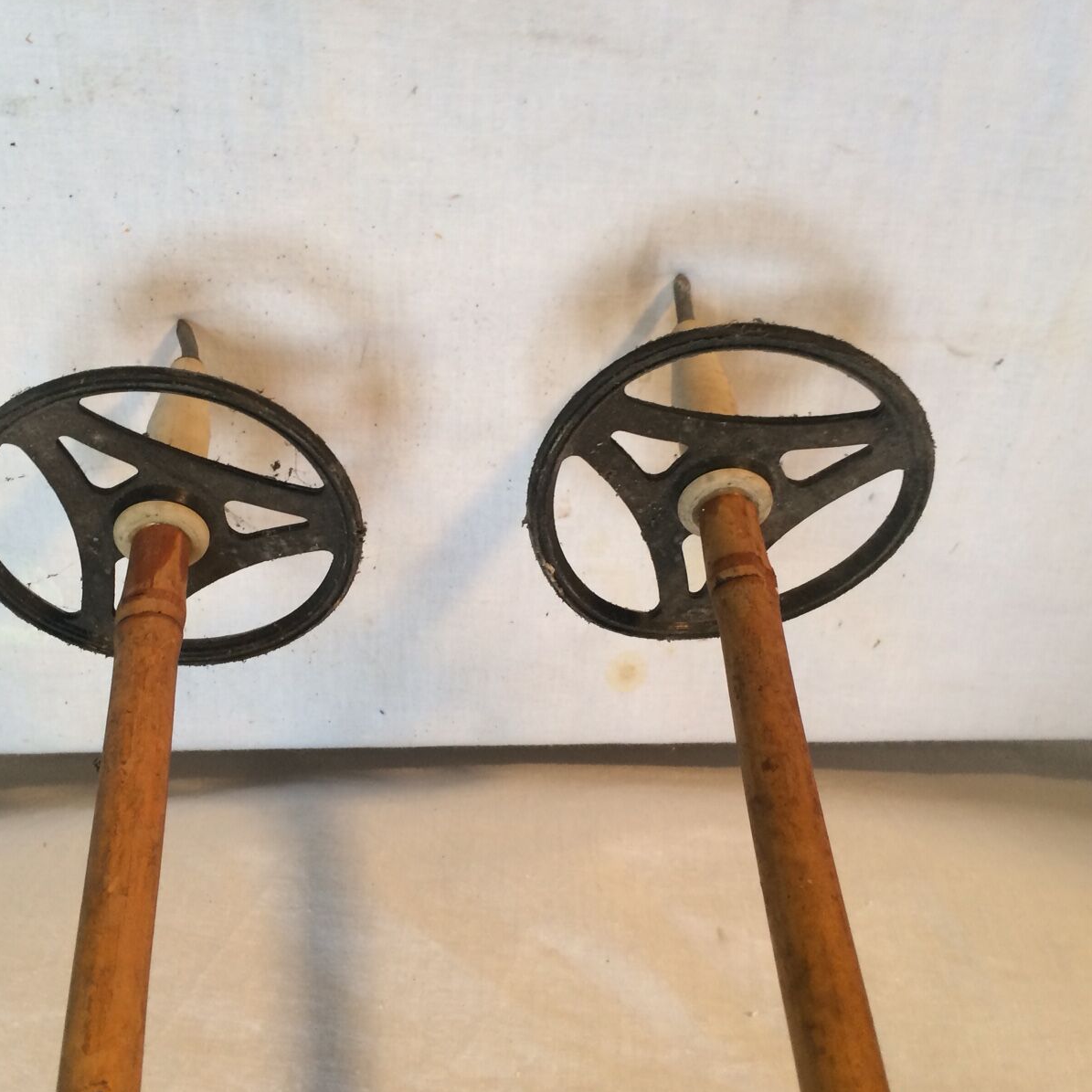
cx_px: 479
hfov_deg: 47.1
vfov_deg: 47.2
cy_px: 549
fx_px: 1249
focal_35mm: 35
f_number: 2.2
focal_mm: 4.15
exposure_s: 1/33
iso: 50
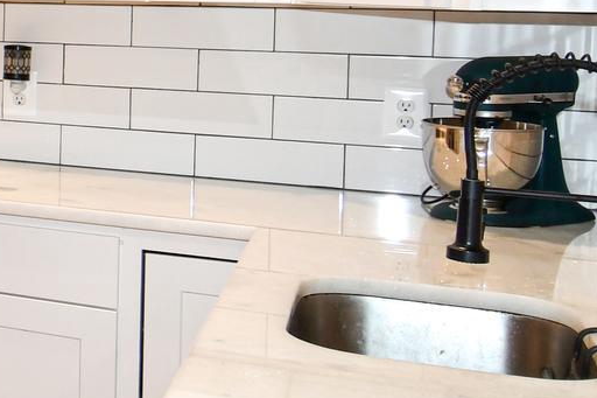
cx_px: -445
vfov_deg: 18.6
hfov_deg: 20.7
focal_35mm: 72
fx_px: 1194
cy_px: 53
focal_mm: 12
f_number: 4
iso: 450
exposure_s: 1/60
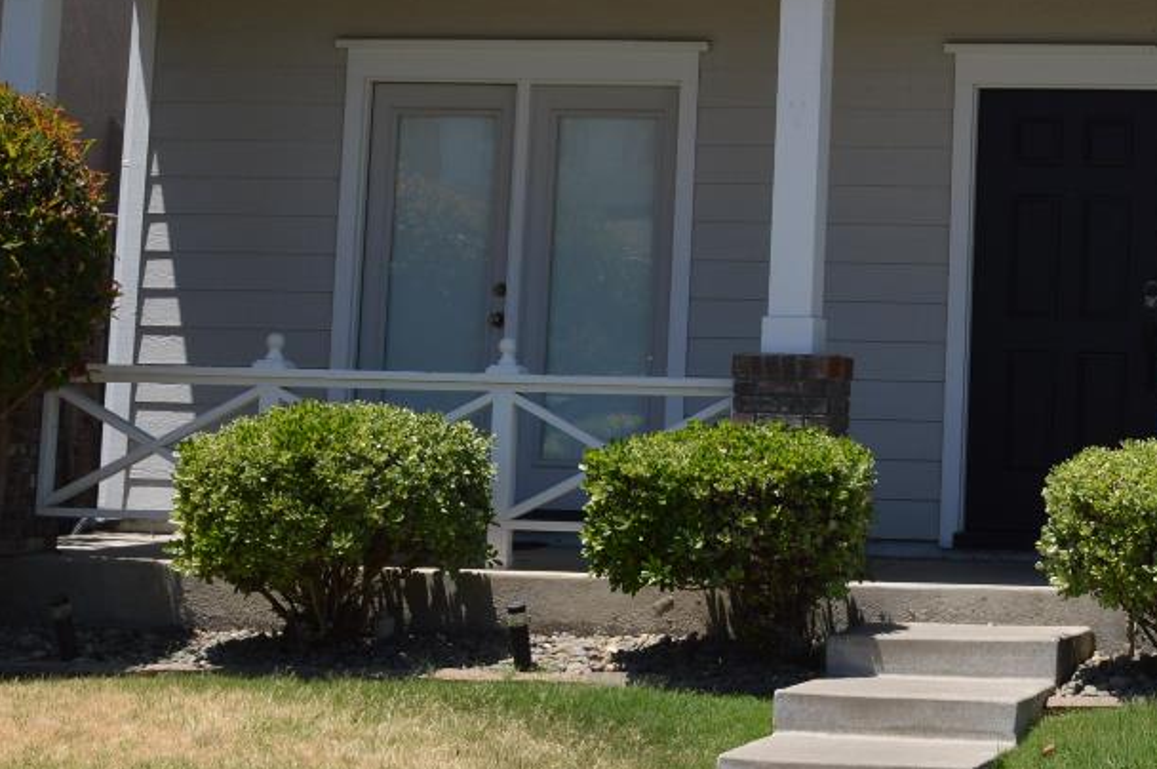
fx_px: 3443
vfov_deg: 12.4
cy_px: -161
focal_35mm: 107
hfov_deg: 18.5
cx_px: 1182
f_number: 8
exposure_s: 1/250
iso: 100
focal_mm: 29
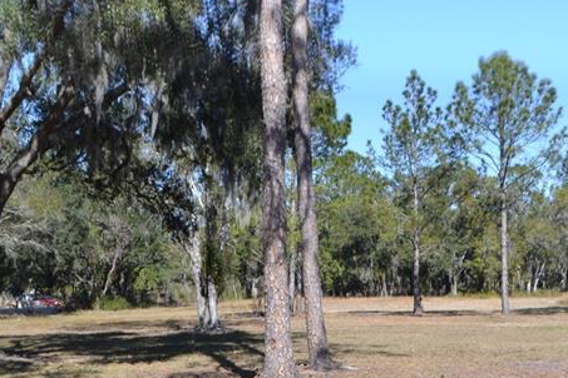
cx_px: 458
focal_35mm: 61
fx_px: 962
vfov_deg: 22.2
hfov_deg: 32.0
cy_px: 253
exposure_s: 1/200
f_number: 7.1
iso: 100
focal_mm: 18
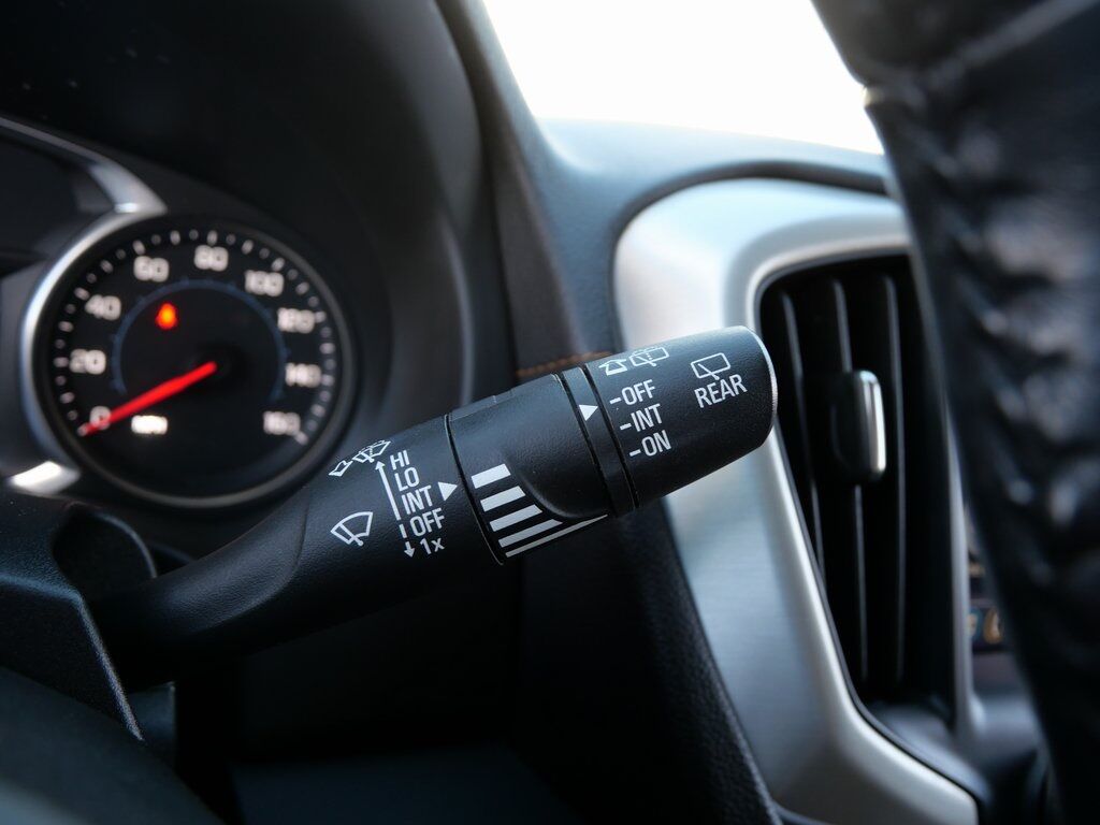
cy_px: 412
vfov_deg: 56.8
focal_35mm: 24
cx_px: 550
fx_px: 763
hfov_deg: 71.6
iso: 250
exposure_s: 1/60
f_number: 3.5
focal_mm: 12
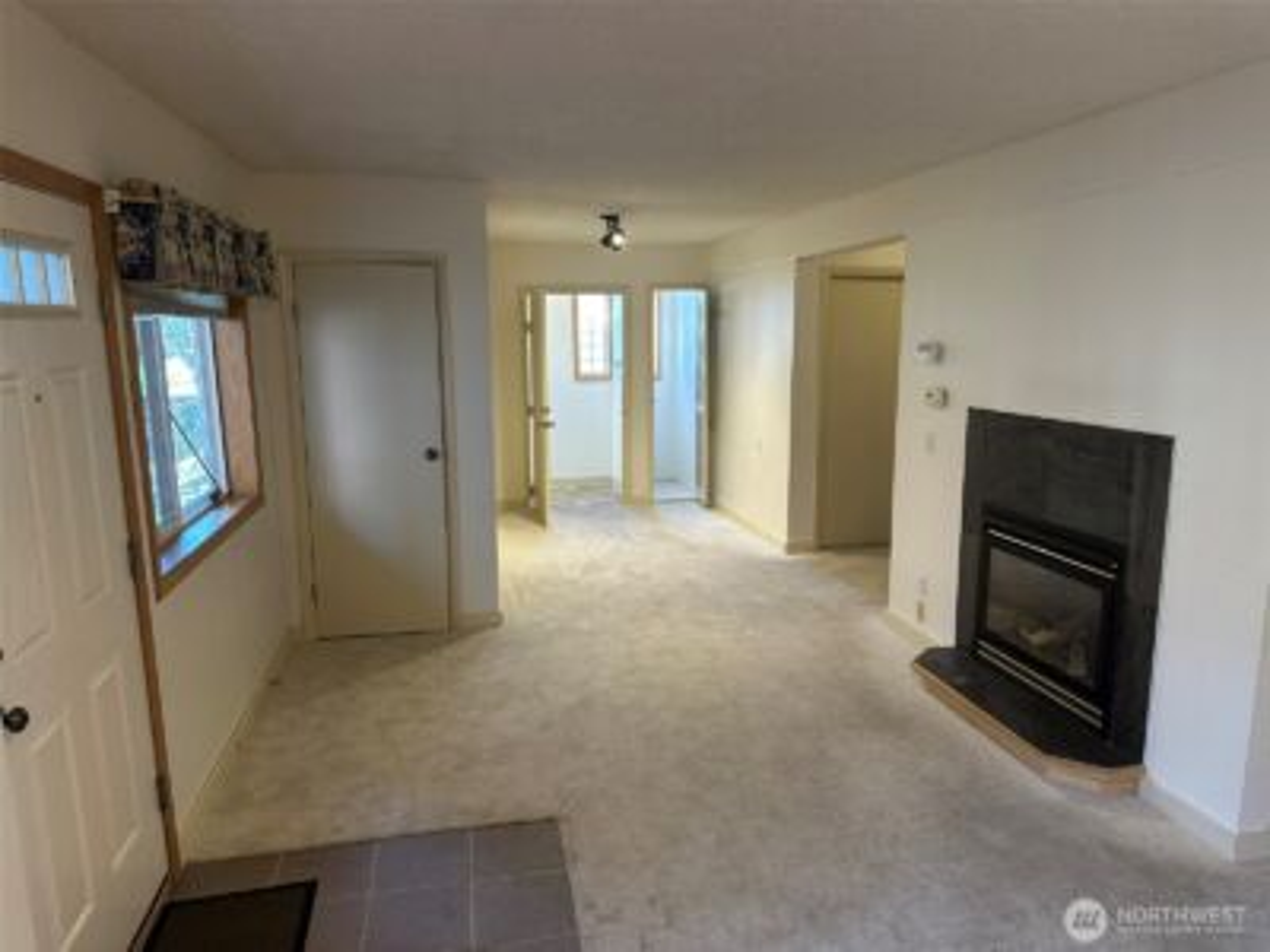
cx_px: 635
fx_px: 881
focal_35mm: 24
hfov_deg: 71.6
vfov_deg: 56.8
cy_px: 476
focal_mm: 6.86
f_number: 1.78
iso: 160
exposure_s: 1/60
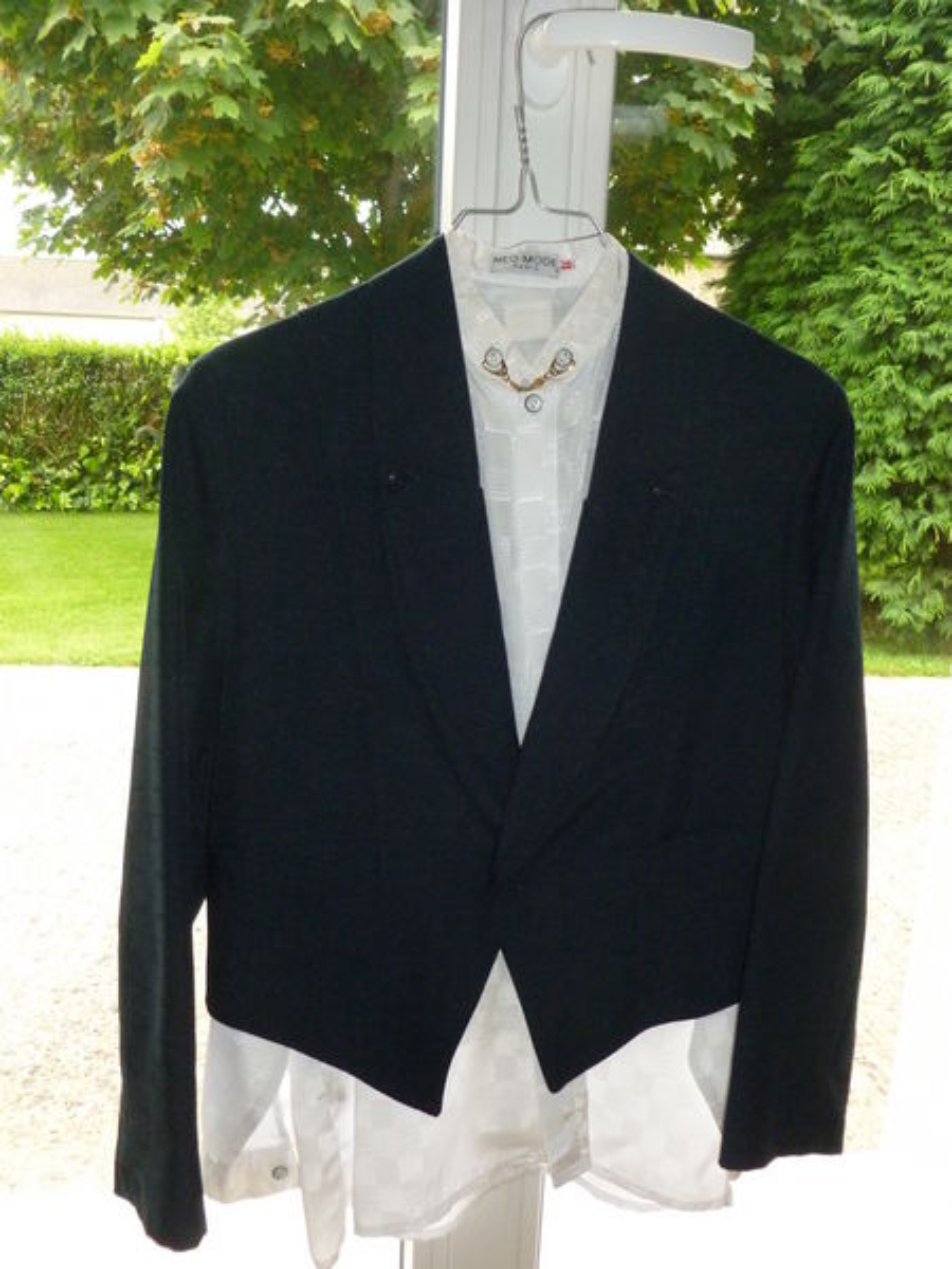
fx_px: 1027
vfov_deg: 63.4
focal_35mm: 28
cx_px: 476
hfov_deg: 49.7
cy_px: 634
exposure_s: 1/60
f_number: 3.3
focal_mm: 5
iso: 400
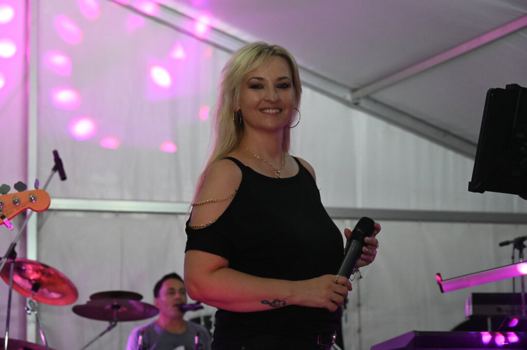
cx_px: 264
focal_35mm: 76
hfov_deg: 26.7
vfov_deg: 17.9
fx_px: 1112
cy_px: 175
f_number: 6
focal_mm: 76
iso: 10000
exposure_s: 1/200
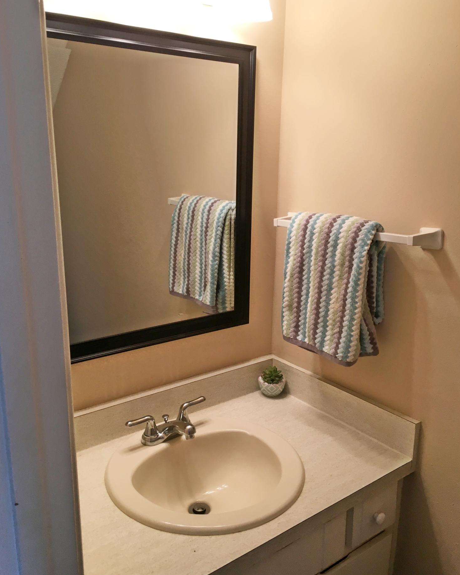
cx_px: 230
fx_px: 528
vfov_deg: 57.2
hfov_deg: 47.1
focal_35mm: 31
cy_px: 289
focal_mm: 4.15
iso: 25
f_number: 2.2
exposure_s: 1/30
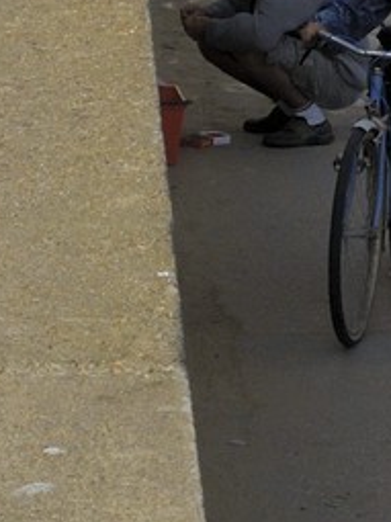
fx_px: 3813
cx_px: 815
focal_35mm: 253
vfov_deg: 7.3
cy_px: -753
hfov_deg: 5.7
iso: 100
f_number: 12
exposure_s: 1/160
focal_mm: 28
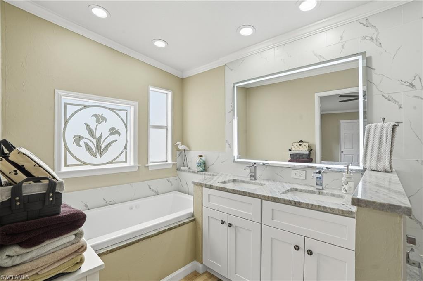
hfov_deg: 96.8
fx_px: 188
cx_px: 212
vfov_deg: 73.7
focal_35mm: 16
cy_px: 140
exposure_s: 1/320
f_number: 9
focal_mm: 16
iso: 200
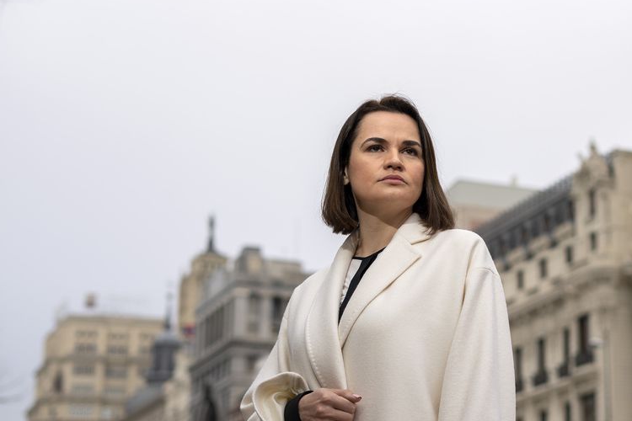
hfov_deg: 25.1
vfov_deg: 17.1
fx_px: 1404
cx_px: 458
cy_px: 179
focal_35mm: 80
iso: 100
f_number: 2.8
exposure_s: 1/200
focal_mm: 50
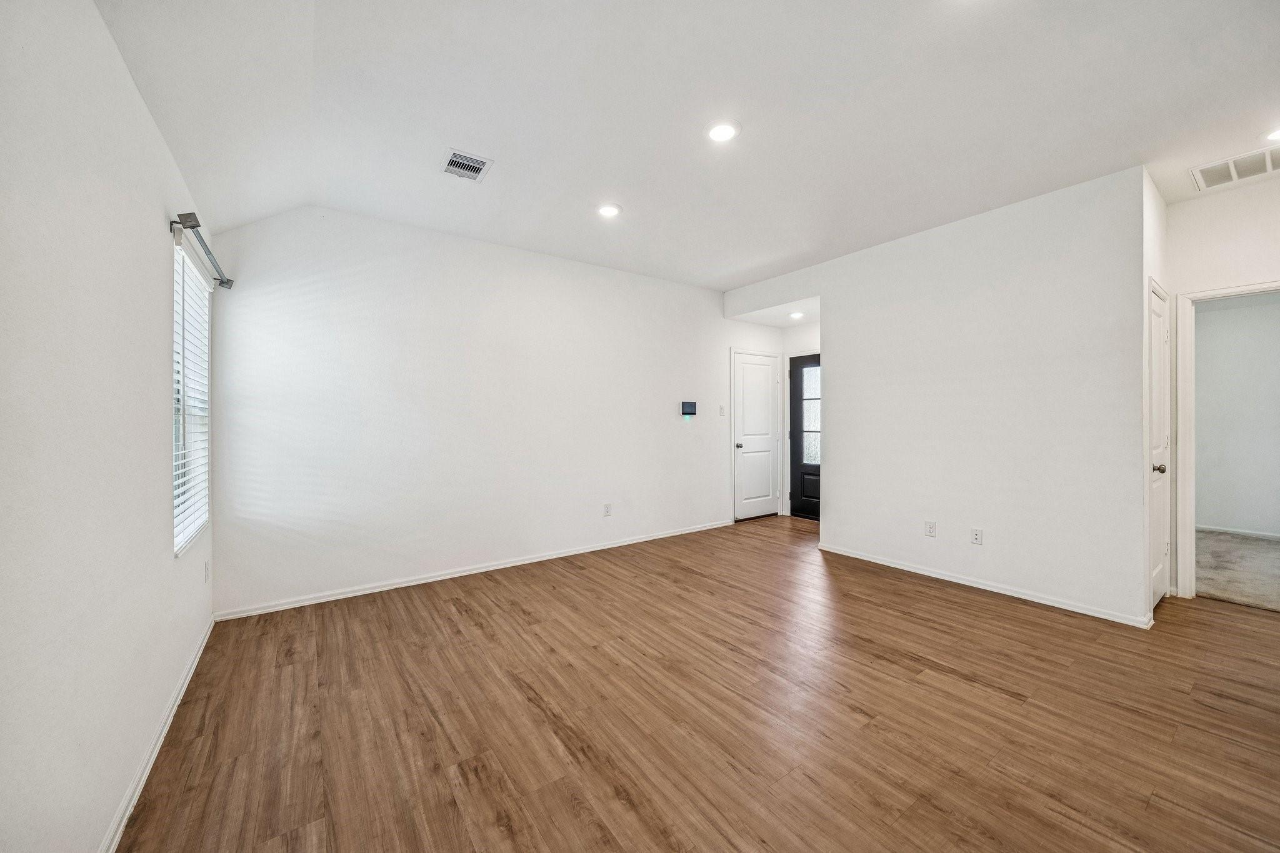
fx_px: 462
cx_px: 640
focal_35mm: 13
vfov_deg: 85.4
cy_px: 426
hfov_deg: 108.3
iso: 640
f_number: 8
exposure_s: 1/40
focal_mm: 13
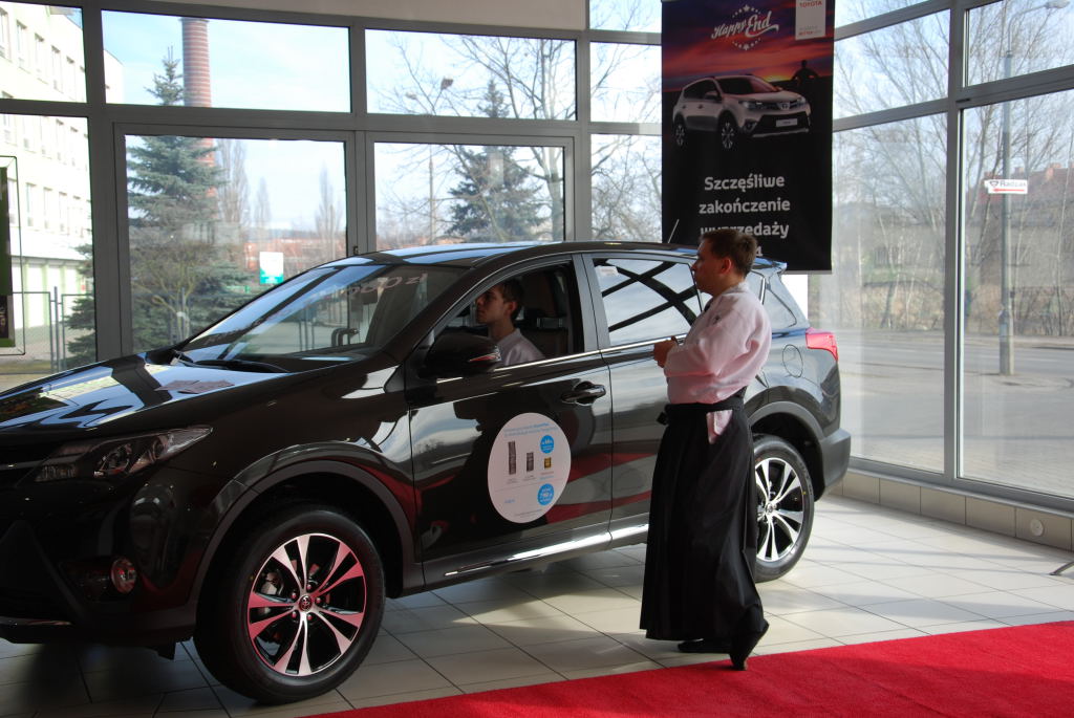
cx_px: 537
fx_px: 1433
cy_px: 359
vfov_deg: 28.1
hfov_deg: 41.1
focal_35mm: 48
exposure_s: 1/125
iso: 100
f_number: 5.6
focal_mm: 32
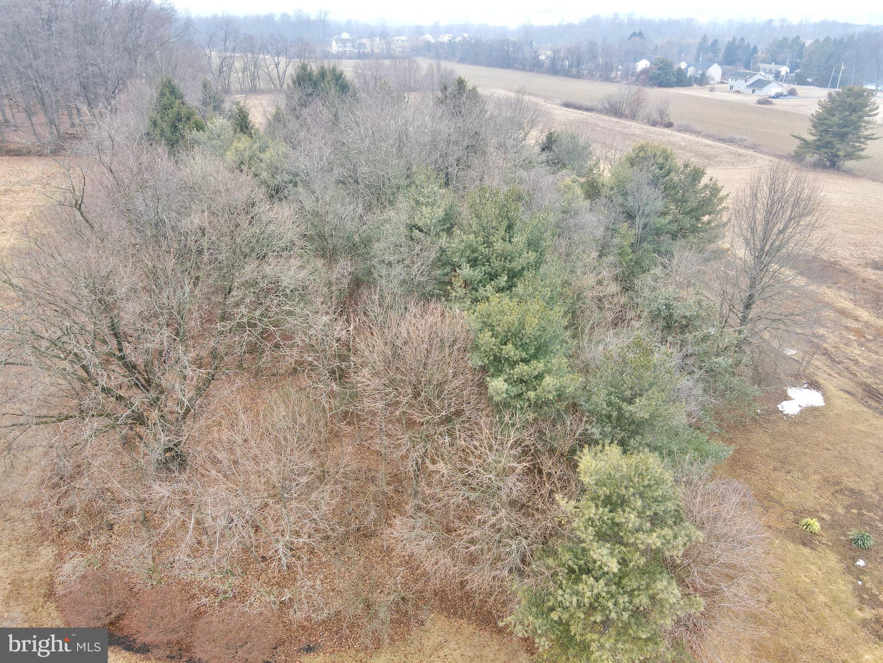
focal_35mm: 24
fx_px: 612
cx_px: 442
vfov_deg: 56.8
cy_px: 332
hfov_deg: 71.6
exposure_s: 1/90
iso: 100
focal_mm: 4.5
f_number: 2.8
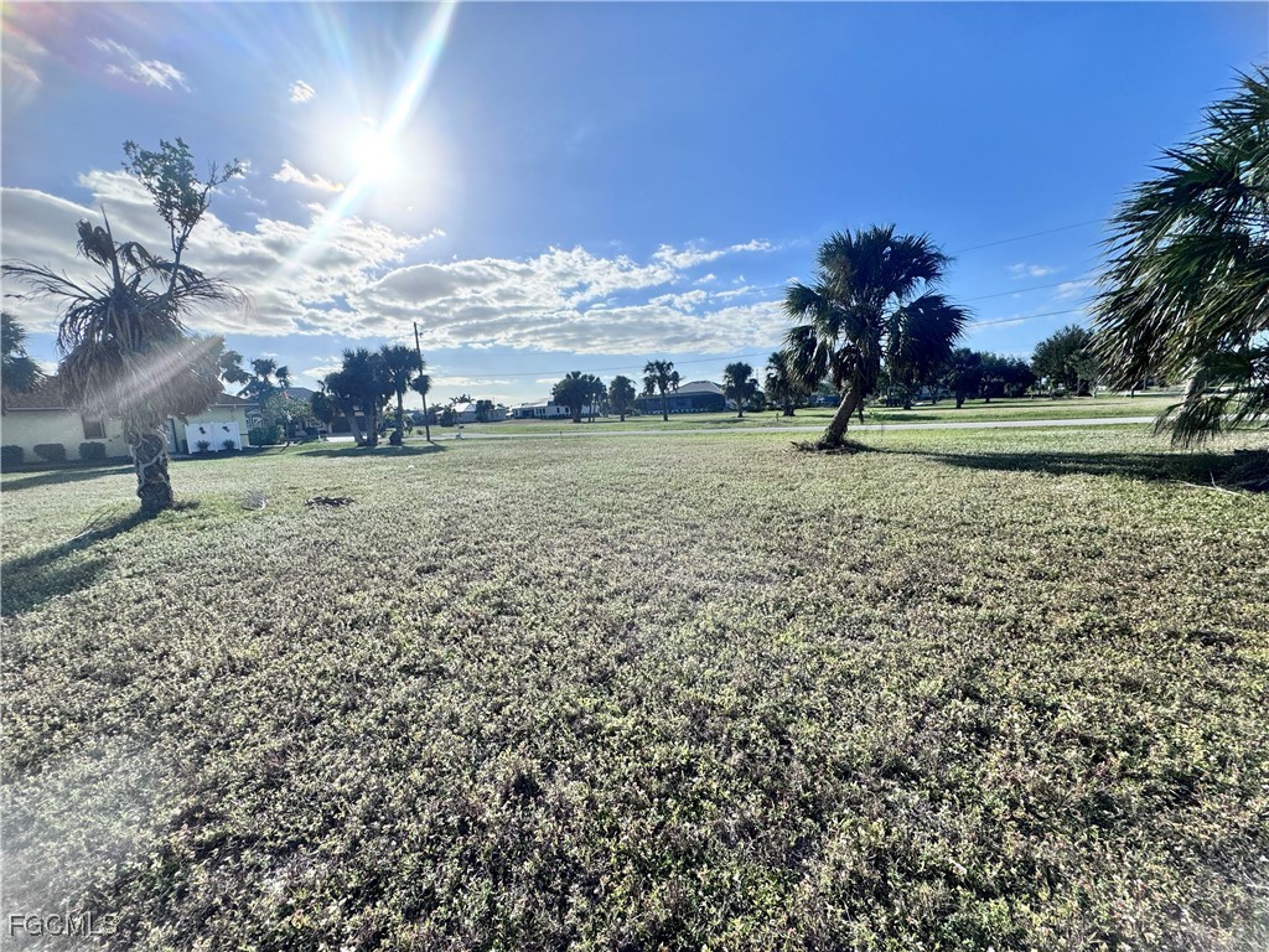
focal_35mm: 14
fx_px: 513
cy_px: 476
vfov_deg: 85.7
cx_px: 634
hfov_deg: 102.1
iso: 40
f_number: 2.2
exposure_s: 1/3906
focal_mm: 2.22
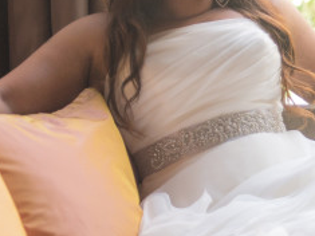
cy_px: 42
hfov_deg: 10.2
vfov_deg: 7.7
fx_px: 1755
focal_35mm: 193
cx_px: 283
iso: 640
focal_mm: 46
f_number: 2.8
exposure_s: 1/320
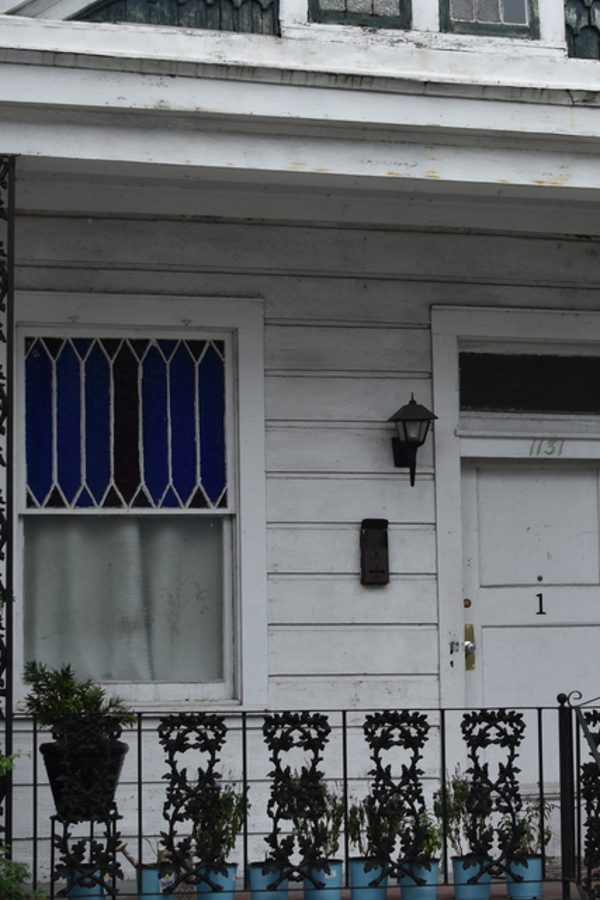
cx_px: 360
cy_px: 449
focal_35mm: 90
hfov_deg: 15.2
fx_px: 2249
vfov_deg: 22.6
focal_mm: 45
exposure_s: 1/200
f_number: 7.1
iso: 100
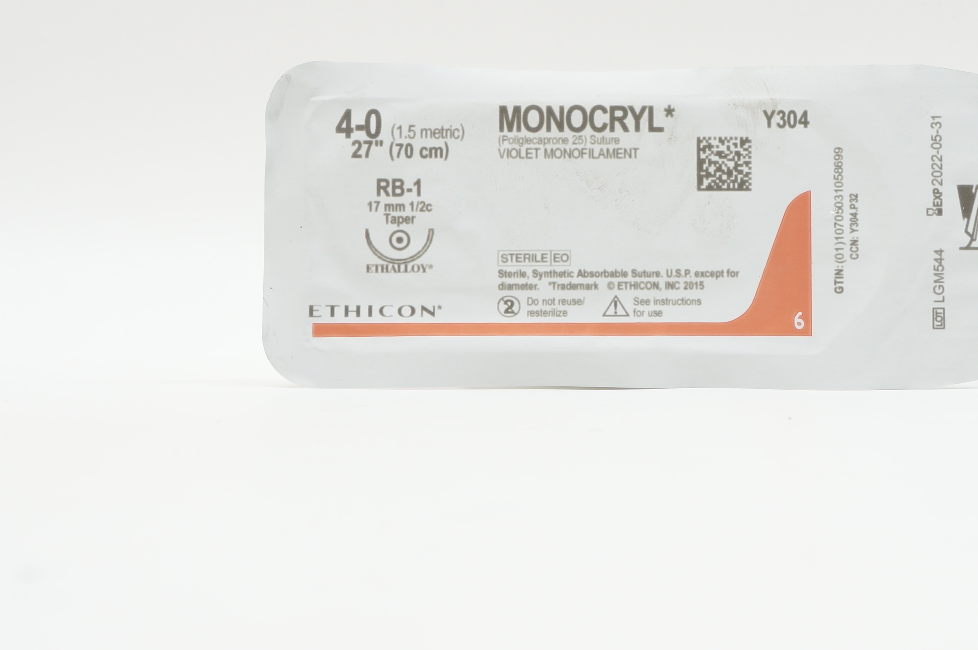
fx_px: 2384
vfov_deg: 15.5
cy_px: 241
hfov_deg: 23.1
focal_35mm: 88
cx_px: 664
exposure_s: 1/15
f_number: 10
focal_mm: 35
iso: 400
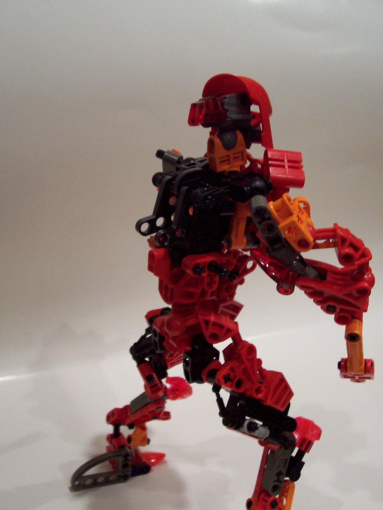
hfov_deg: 38.7
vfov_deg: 50.1
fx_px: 546
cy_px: 255
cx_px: 192
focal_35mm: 37
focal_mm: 5.6
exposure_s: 1/30
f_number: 2.8
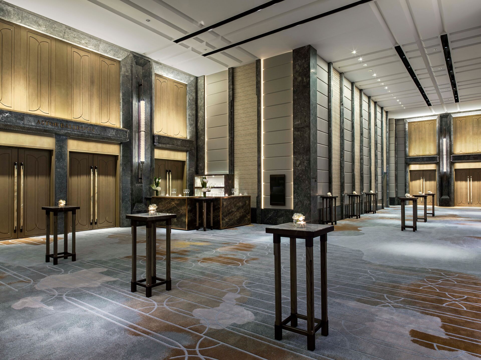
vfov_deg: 61.1
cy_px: 180
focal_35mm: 22
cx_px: 240
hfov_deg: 76.4
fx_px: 306
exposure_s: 16
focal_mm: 28
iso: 100
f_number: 16
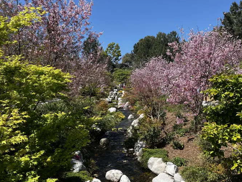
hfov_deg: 61.6
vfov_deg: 48.3
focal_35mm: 29
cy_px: 88
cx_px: 119
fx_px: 203
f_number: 1.6
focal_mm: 5.1
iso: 50
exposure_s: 1/2222
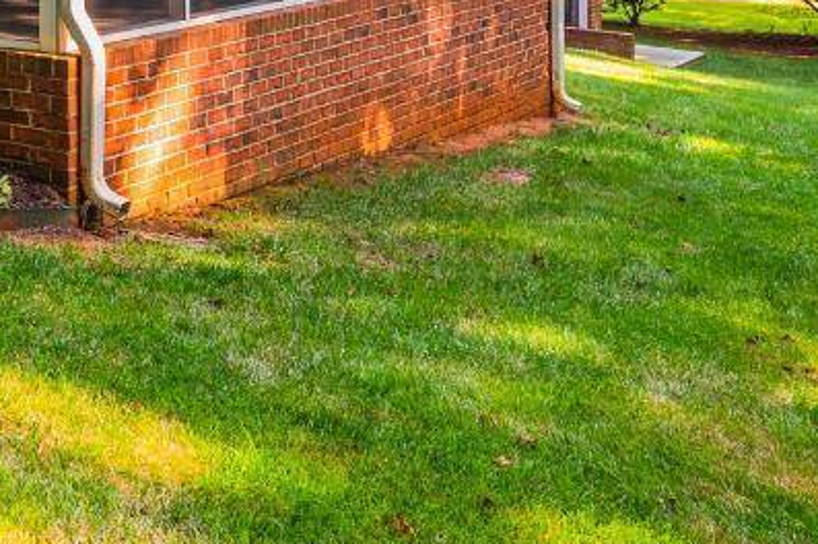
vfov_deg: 18.4
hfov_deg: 25.0
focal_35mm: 68
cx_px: -291
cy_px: -195
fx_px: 1544
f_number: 8
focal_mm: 18
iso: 800
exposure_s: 1/80
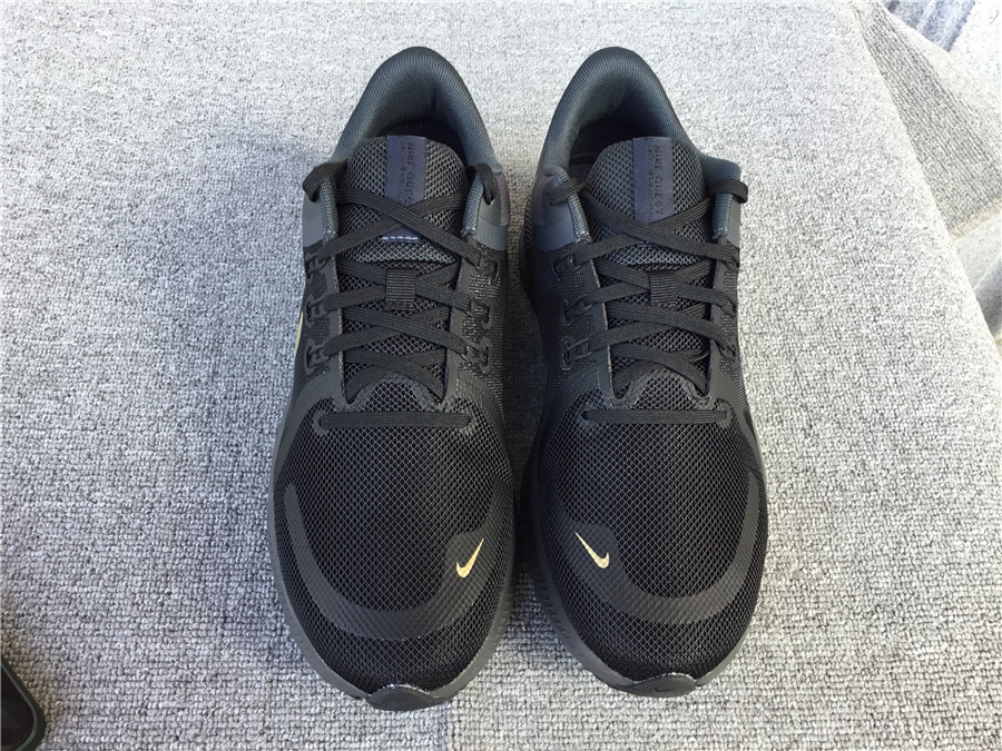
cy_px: 376
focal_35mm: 31
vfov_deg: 45.4
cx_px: 501
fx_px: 897
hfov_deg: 58.4
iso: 32
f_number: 2.4
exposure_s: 1/50
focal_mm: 3.3
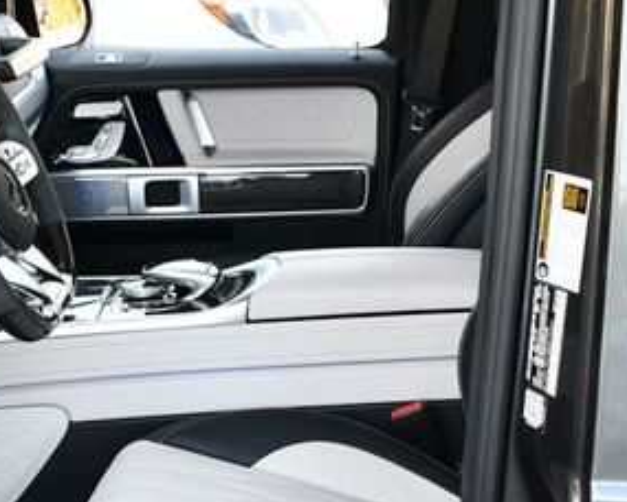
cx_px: 110
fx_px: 1410
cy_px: 381
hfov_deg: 24.6
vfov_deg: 20.0
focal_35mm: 76
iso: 500
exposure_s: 1/250
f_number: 3.5
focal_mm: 18
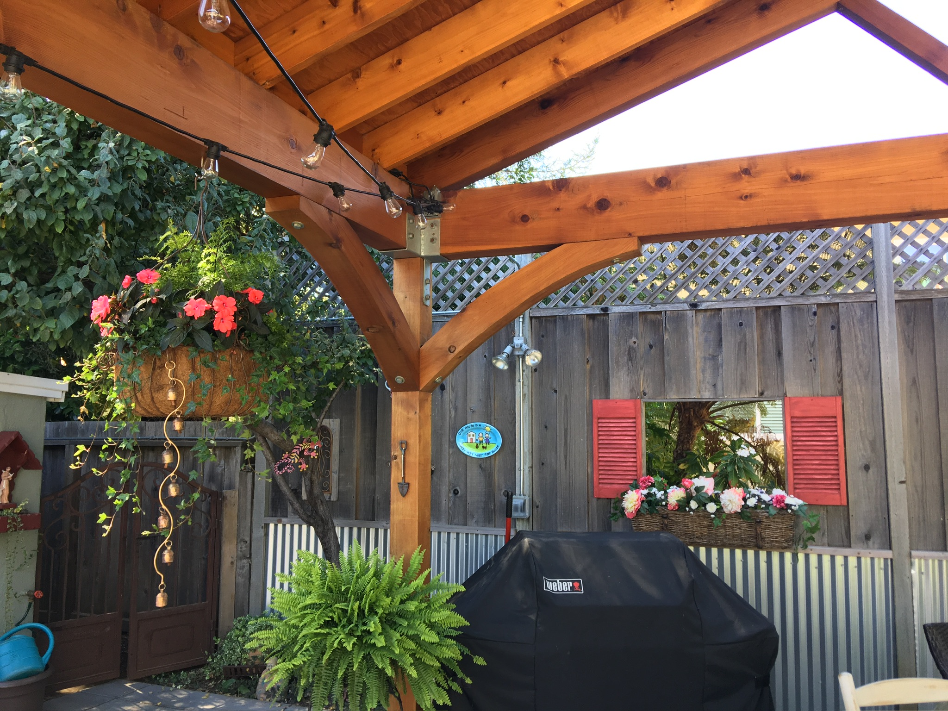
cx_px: 474
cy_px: 356
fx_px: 794
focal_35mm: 29
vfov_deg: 48.2
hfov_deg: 61.7
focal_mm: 4.15
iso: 32
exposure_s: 1/60
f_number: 2.2
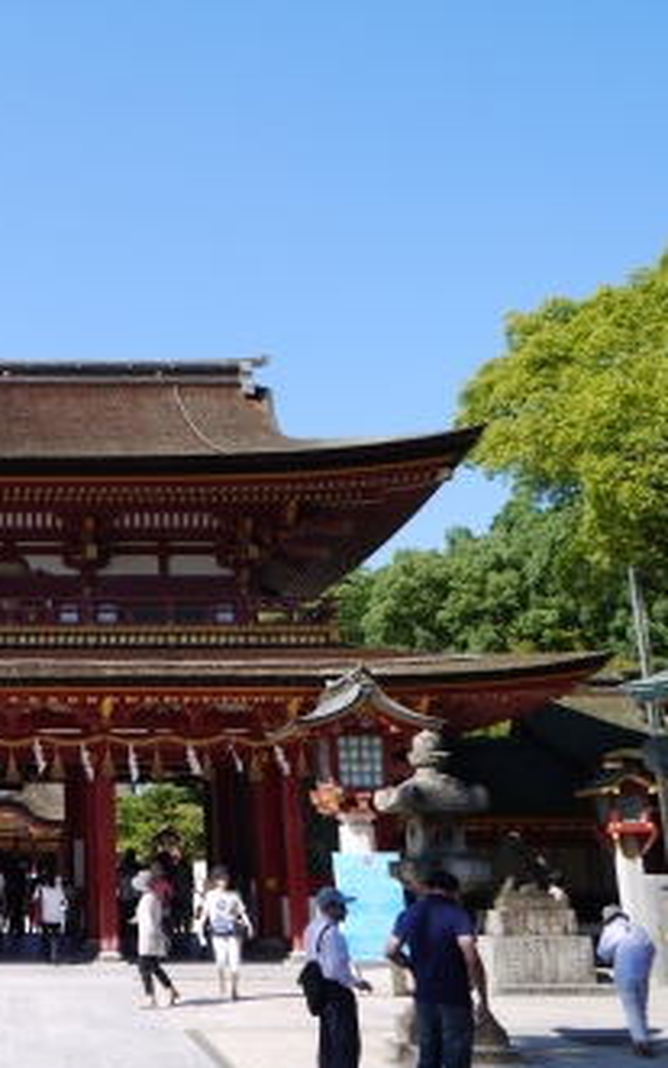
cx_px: -23
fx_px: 1252
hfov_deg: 27.8
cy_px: 539
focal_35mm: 43
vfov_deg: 46.2
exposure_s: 1/320
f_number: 7.1
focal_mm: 15
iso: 160
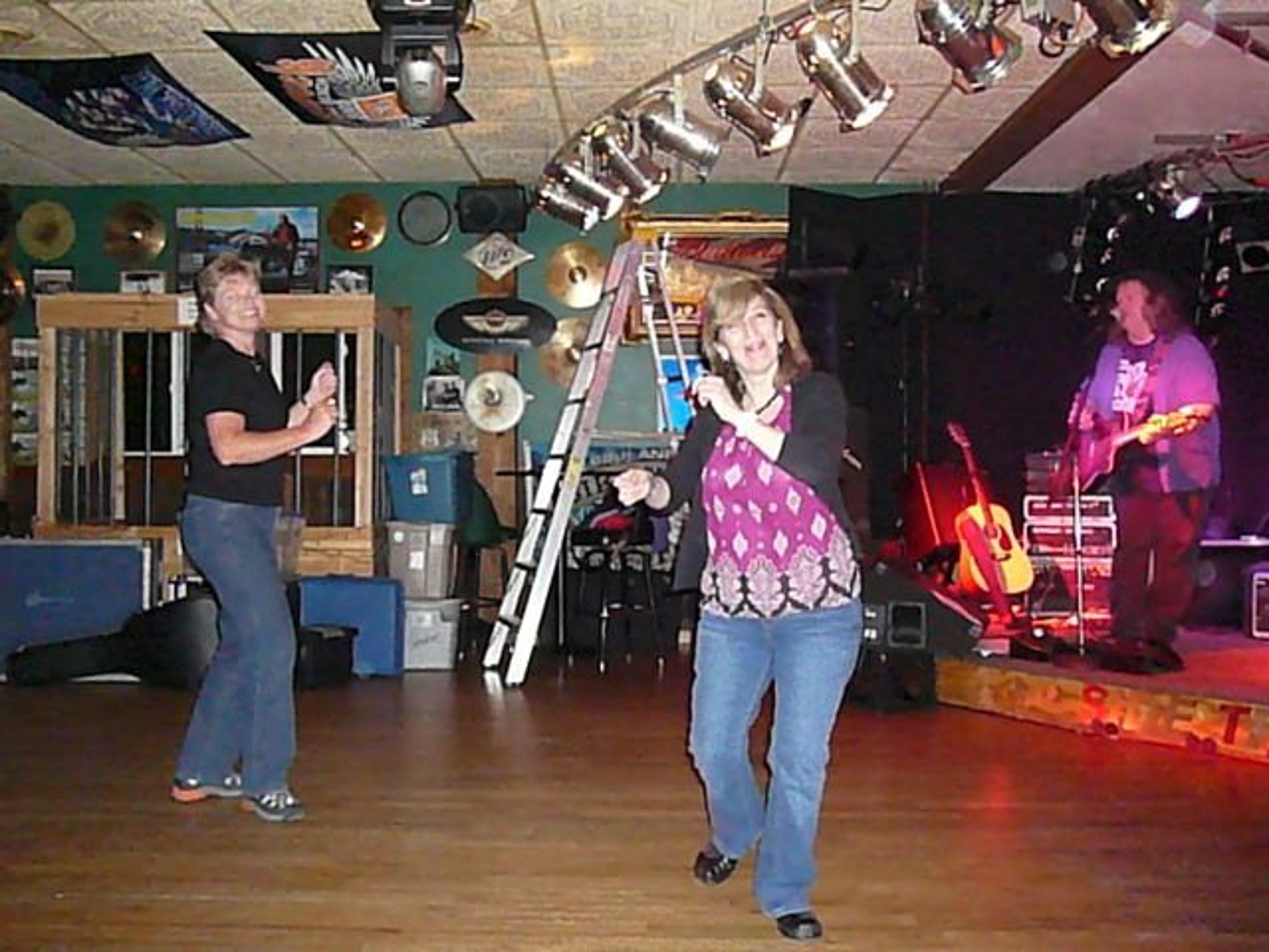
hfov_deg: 52.6
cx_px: 634
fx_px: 1283
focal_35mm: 35
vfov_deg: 40.7
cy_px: 476
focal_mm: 5.2
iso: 1600
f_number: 2.8
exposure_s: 1/30
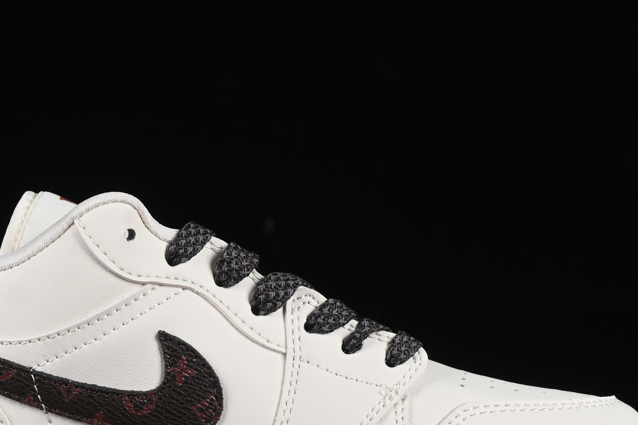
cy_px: 287
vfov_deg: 8.7
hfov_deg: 13.0
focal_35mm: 158
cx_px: 222
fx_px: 2800
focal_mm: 50
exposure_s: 1/80
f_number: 8
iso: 160
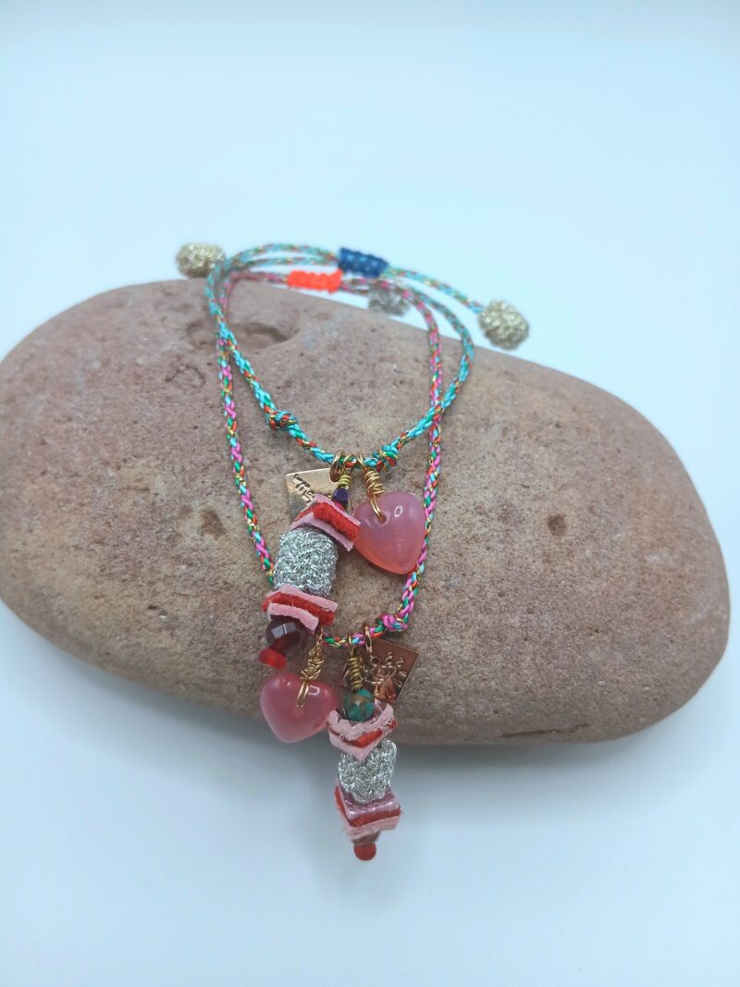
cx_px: 370
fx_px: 741
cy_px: 494
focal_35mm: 26
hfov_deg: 53.1
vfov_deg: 67.3
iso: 80
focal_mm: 3.98
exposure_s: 1/60.2
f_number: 1.8
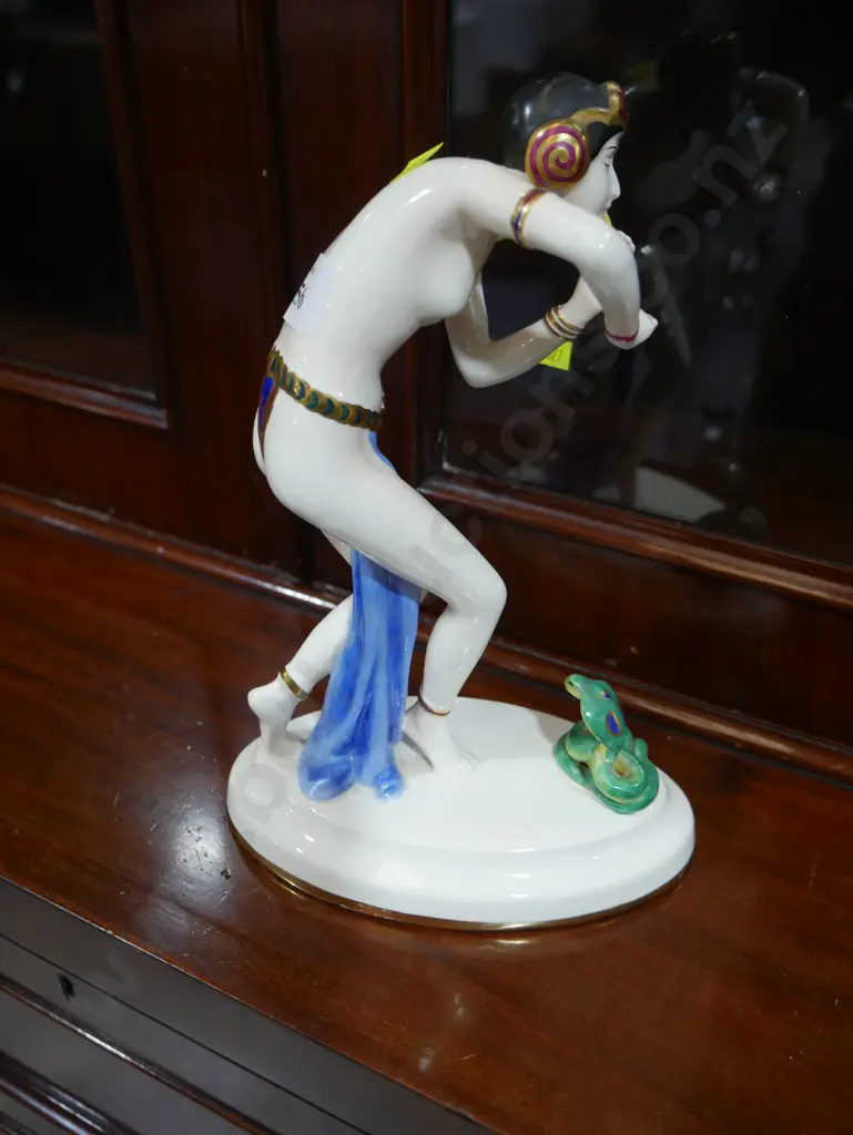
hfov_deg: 44.2
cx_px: 426
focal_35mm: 32
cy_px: 568
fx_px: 1051
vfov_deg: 56.8
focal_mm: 16
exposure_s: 1/60
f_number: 3.6
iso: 320
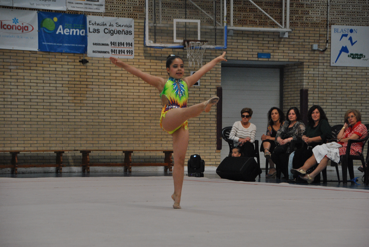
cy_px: 124
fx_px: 1324
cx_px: 184
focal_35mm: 129
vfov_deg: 10.7
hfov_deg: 15.9
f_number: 5.3
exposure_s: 1/250
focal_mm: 86
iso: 800
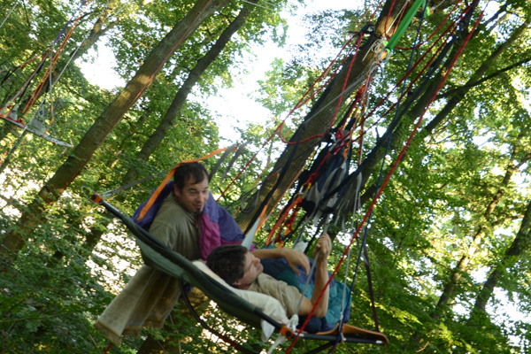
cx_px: 266
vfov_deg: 36.9
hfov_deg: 53.1
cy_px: 177
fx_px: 531
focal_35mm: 36
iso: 400
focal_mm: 24
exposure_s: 1/60
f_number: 4
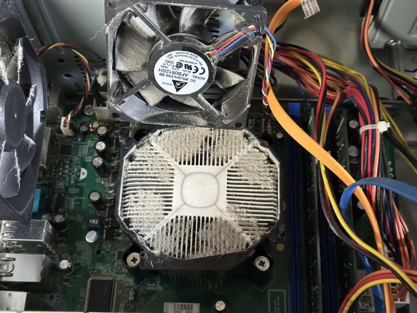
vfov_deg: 30.3
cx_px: 208
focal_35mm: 48
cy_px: 156
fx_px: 578
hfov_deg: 39.7
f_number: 1.78
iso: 500
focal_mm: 6.86
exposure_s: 1/25
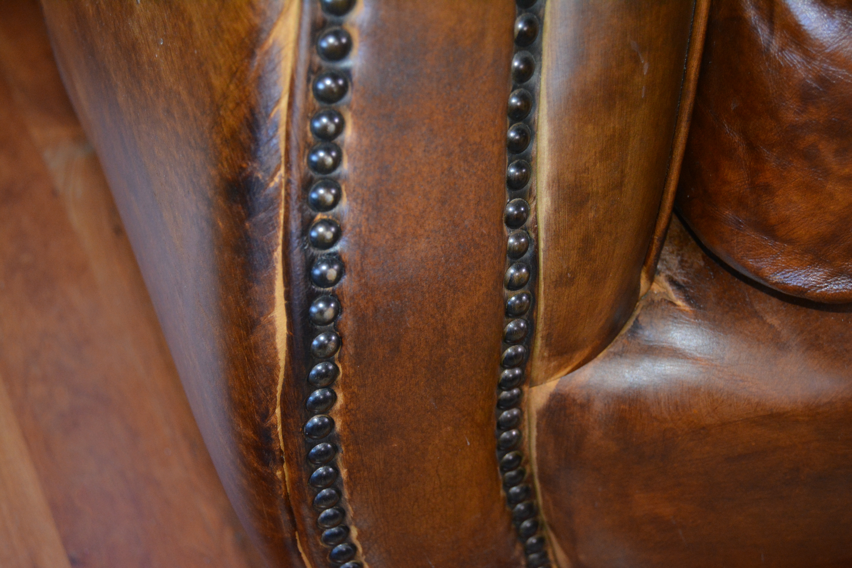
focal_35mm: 68
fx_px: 1597
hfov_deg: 29.9
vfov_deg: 20.2
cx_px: 426
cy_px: 284
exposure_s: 1/60
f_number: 5.3
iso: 2000
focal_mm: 45
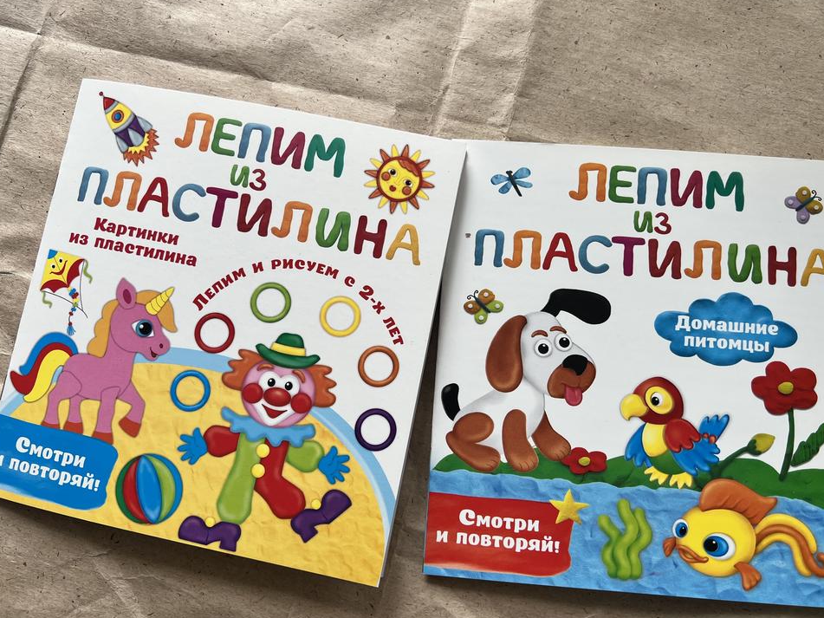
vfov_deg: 49.7
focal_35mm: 28
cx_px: 430
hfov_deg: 63.4
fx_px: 666
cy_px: 309
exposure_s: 1/632
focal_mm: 5.7
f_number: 1.5
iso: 50
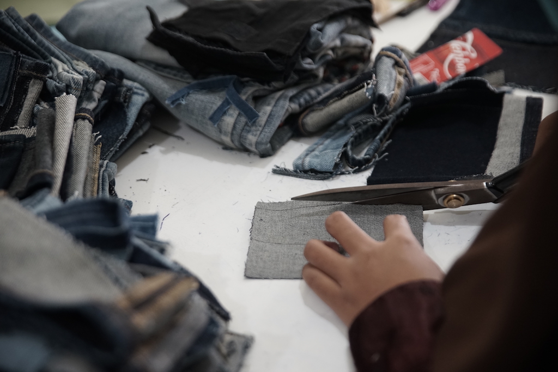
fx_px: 1085
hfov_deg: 28.8
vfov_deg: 19.5
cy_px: 186
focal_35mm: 70
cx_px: 279
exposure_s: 1/100
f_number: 2.8
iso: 1600
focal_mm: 70
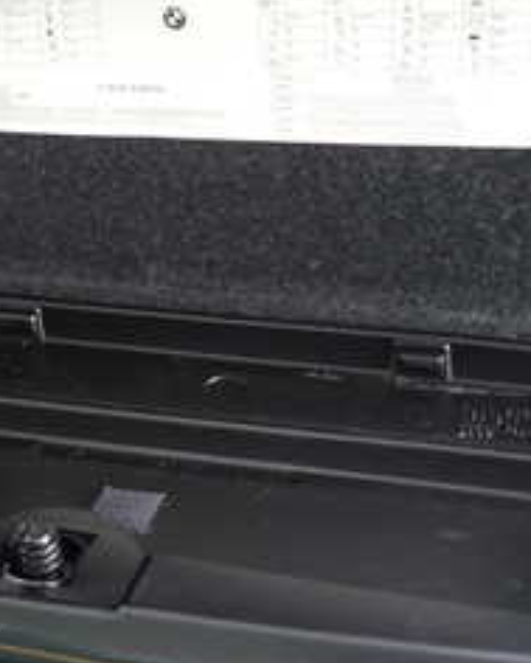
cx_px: 214
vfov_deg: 30.3
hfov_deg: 24.6
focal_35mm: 62
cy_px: 244
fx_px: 1217
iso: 800
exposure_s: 1/25
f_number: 2
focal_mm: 4.5
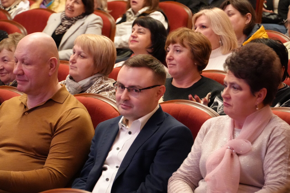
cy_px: 106
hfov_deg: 10.8
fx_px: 1530
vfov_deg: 7.2
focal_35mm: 190
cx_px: 146
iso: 6400
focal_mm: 104
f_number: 5.6
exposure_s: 1/25
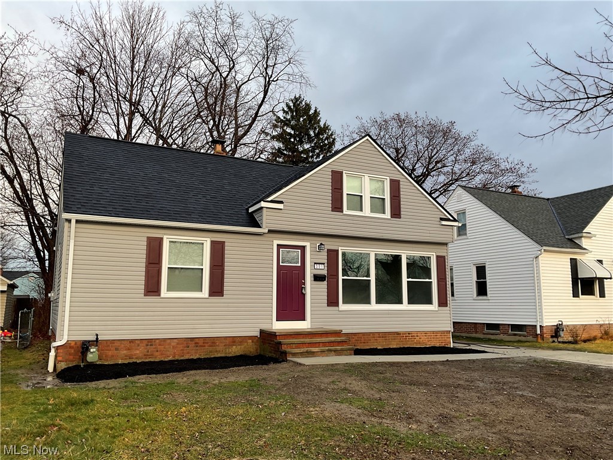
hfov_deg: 61.7
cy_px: 230
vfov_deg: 48.2
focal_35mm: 29
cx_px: 306
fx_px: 514
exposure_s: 1/184
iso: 16
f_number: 1.8
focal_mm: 3
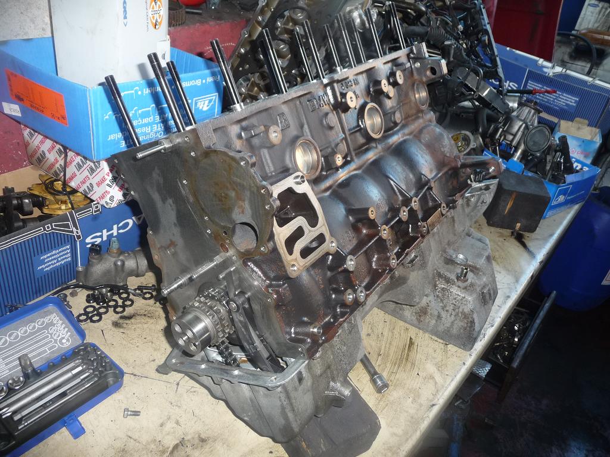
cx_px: 305
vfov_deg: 49.7
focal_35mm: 28
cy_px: 228
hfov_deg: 63.4
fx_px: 493
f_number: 3.3
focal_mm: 4.7
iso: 125
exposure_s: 1/30
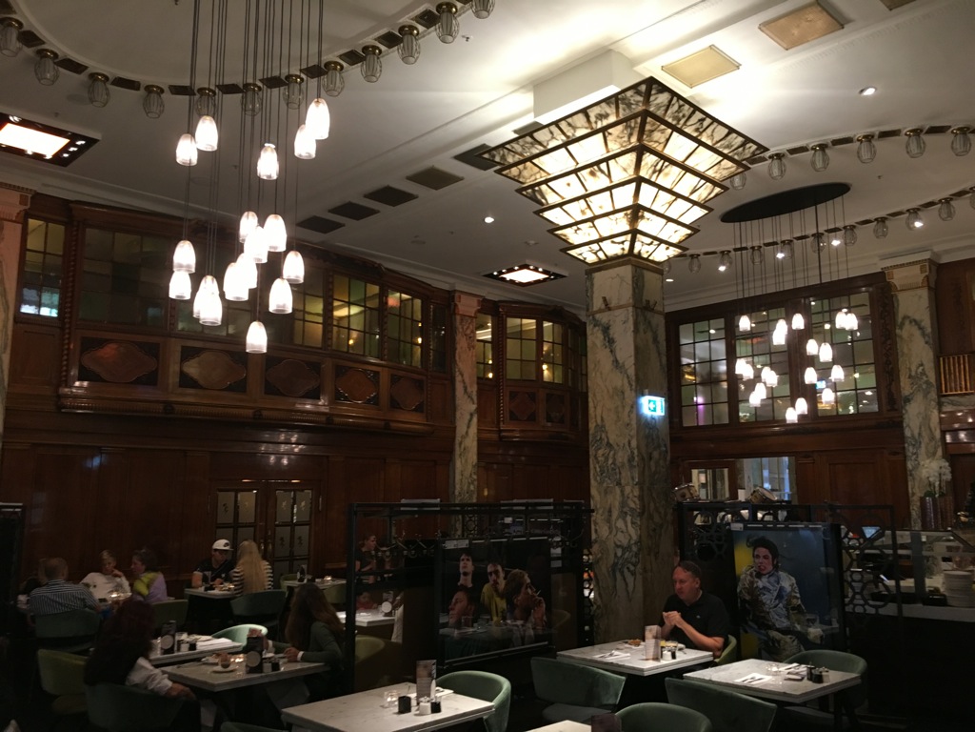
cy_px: 366
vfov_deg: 48.2
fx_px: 817
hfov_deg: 61.7
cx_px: 488
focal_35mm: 29
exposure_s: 1/33
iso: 160
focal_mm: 4.15
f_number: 2.2
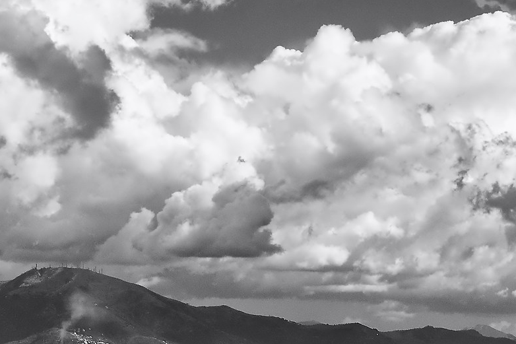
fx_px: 3740
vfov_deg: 5.3
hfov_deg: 7.9
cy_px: 235
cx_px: 251
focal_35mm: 261
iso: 400
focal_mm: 85
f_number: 11
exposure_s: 1/320
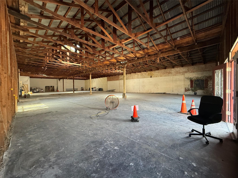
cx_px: 119
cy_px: 89
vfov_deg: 85.7
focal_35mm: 14
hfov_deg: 102.1
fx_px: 96
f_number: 2.2
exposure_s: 1/99
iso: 320
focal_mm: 2.22
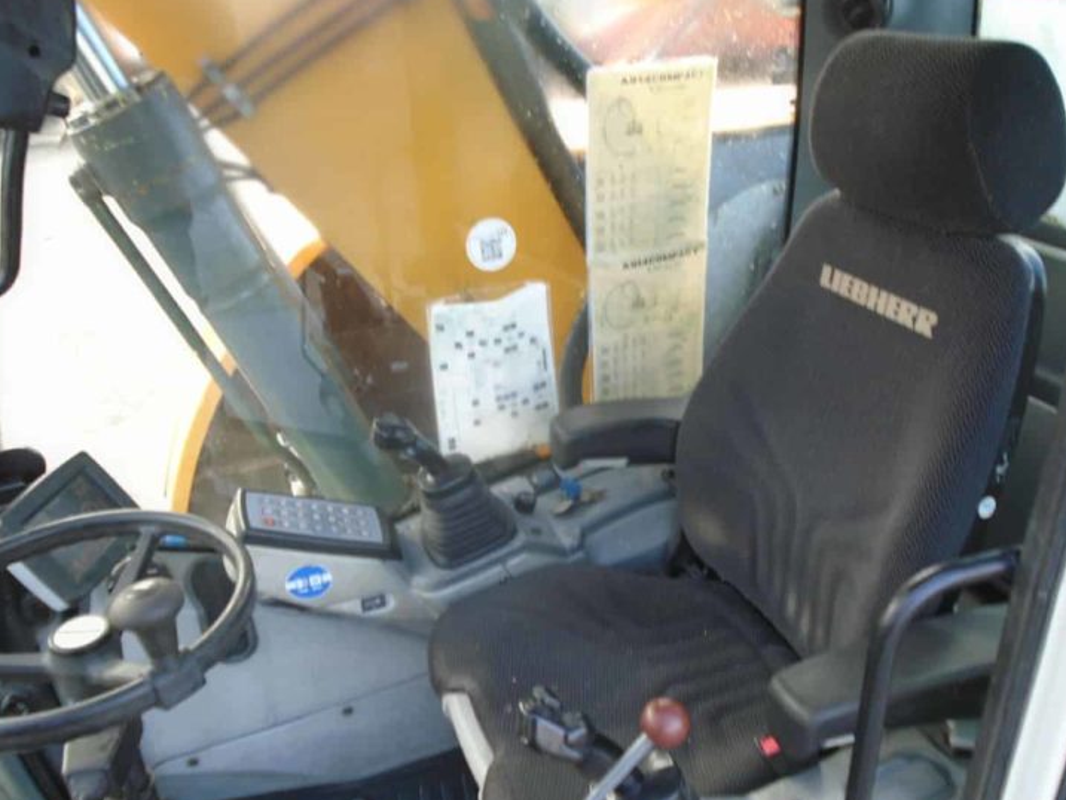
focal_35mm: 29
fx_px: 893
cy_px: 434
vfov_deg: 48.2
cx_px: 535
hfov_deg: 61.7
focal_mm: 4.6
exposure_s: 1/40
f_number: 3.2
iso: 100
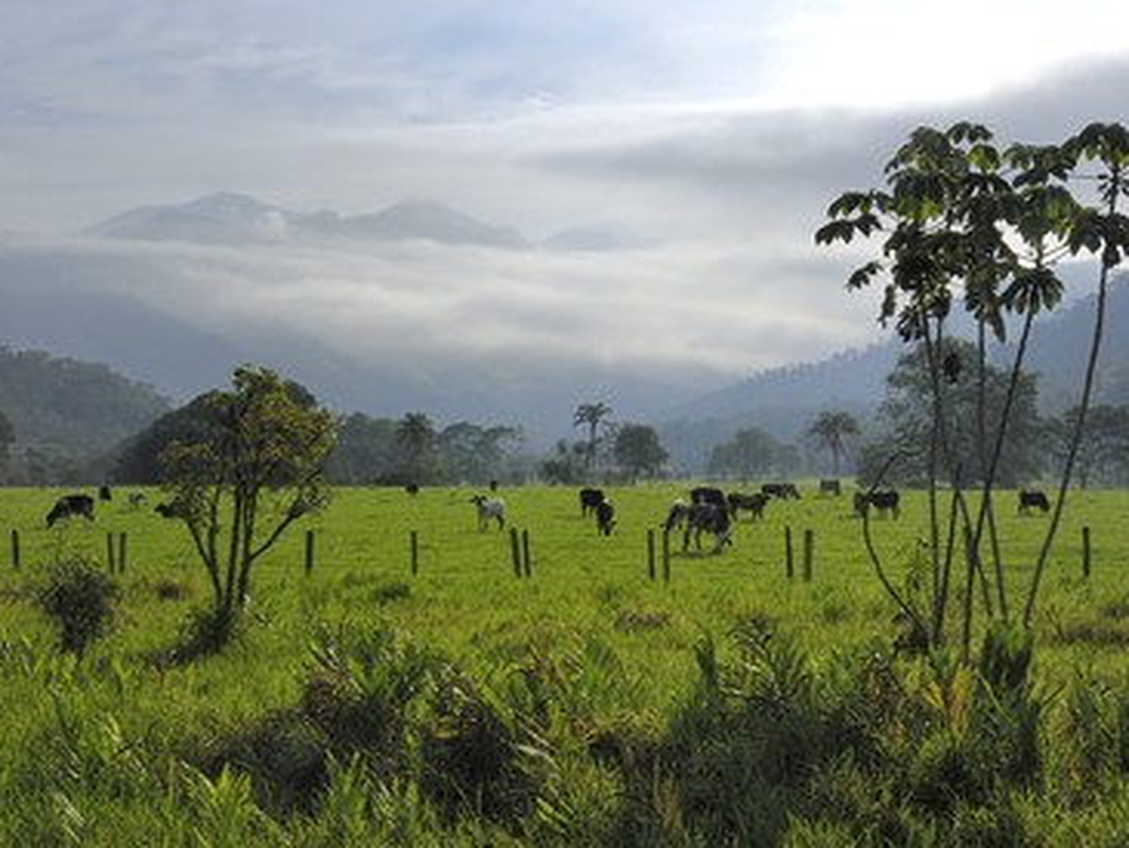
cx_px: 554
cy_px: 422
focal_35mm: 53
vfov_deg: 27.6
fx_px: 1730
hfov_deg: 36.1
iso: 100
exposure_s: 1/160
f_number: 14
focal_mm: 32
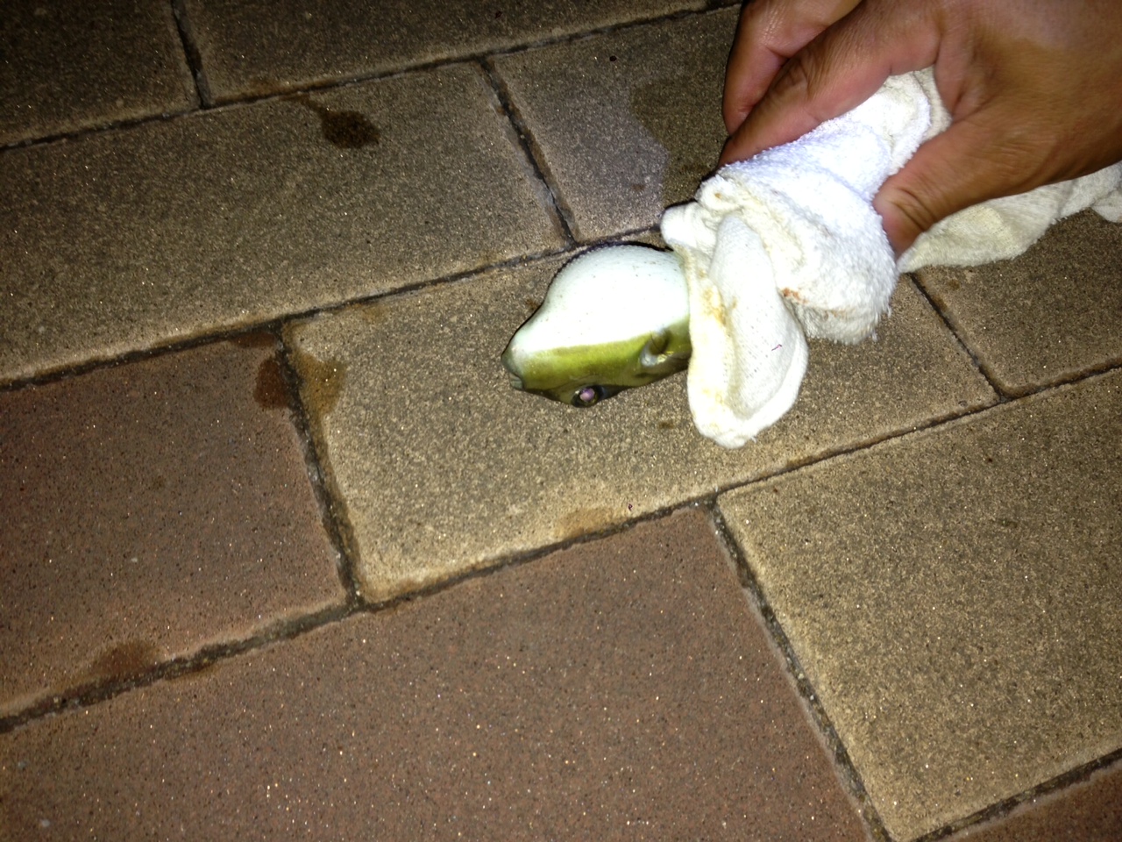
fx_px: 1070
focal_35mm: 33
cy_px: 421
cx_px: 561
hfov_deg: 55.4
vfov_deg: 42.9
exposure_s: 1/23
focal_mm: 4.13
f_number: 2.4
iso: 50
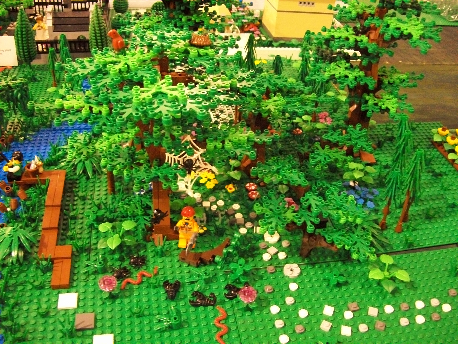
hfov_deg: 51.4
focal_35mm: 36
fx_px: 476
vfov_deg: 39.7
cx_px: 229
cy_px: 172
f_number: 2.7
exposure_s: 1/15
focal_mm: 6
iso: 640
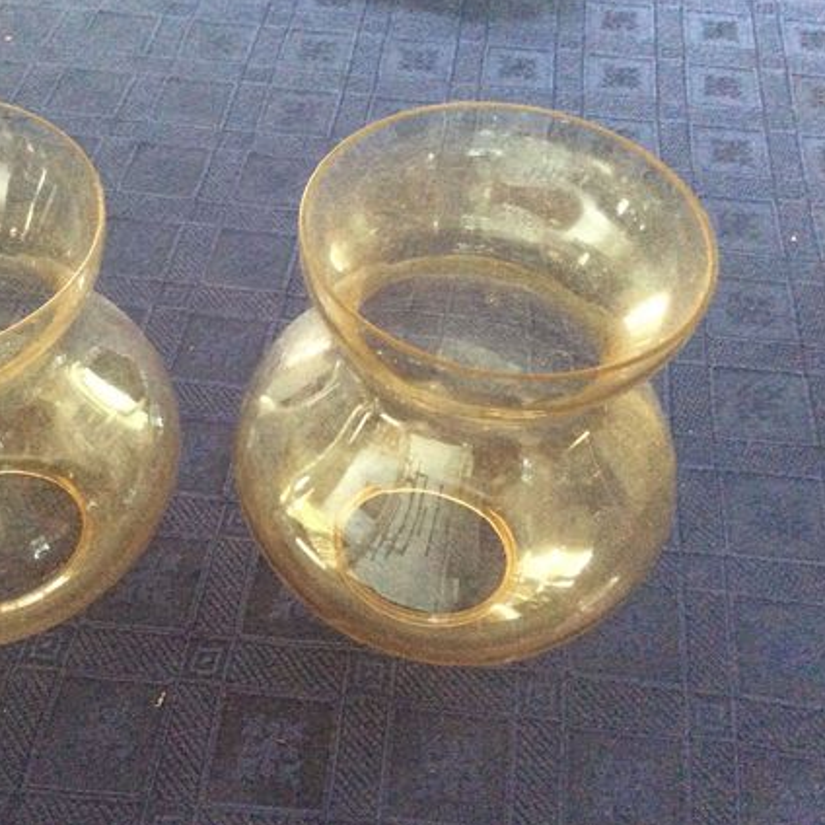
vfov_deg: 41.9
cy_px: 416
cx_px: 265
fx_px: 1079
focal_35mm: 40
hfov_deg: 41.2
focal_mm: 3.3
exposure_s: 1/17
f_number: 2.4
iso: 500
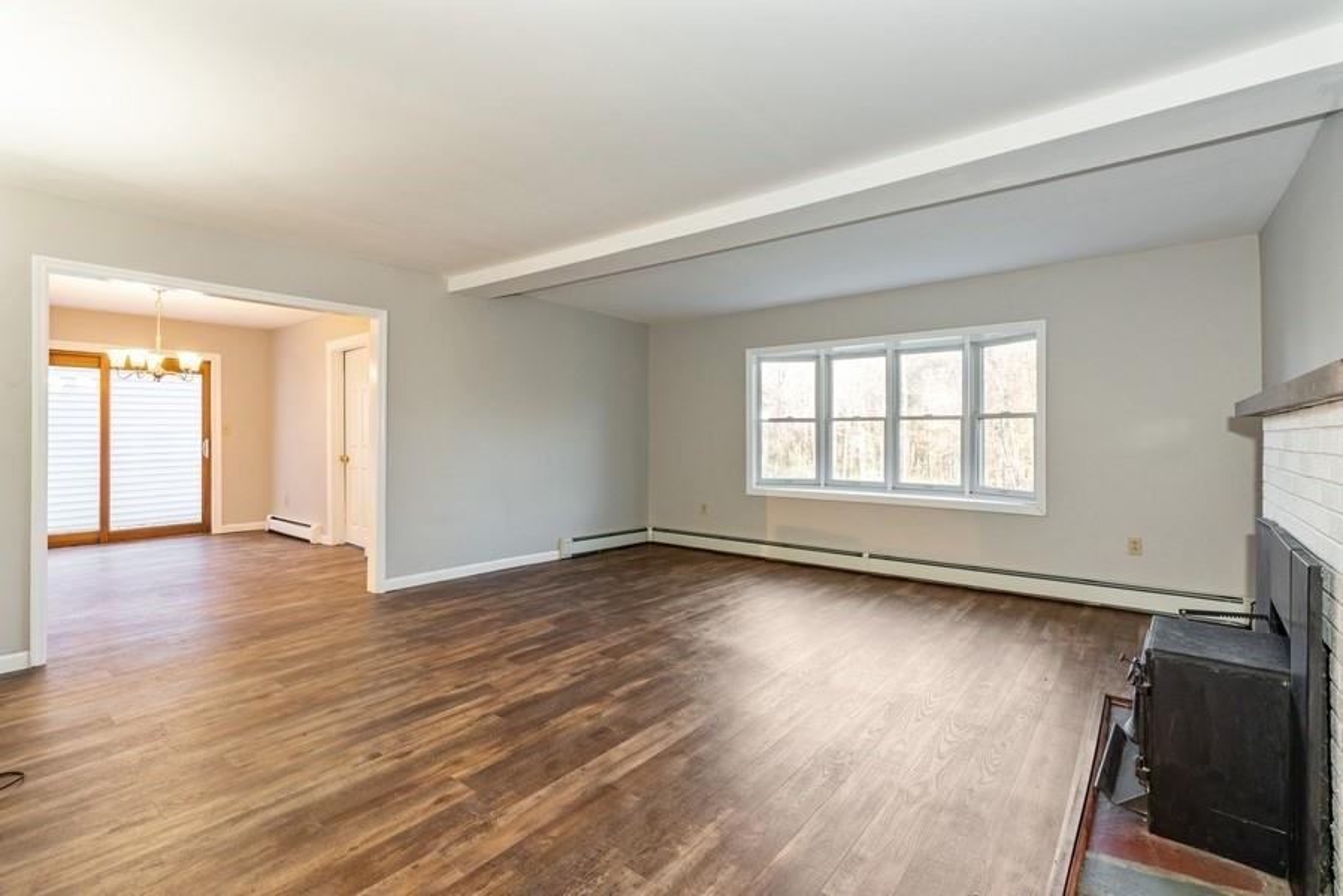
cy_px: 448
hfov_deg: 96.7
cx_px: 672
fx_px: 597
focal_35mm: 16
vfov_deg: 73.8
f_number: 9
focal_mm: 16
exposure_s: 1/4
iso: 200
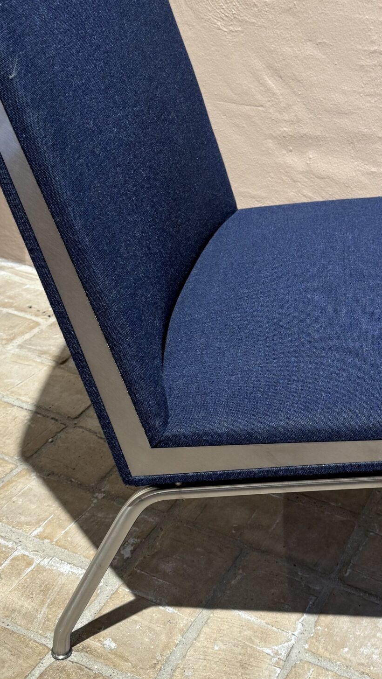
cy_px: 267
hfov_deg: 25.7
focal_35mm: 46
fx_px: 828
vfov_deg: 44.3
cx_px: 276
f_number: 1.78
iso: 160
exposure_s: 1/50
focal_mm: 6.76
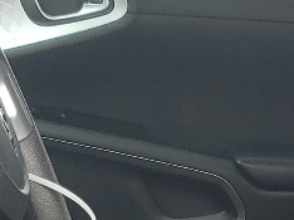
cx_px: 229
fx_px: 1510
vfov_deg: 8.1
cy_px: 370
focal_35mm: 178
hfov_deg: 11.1
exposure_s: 1/357
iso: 50
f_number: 1.5
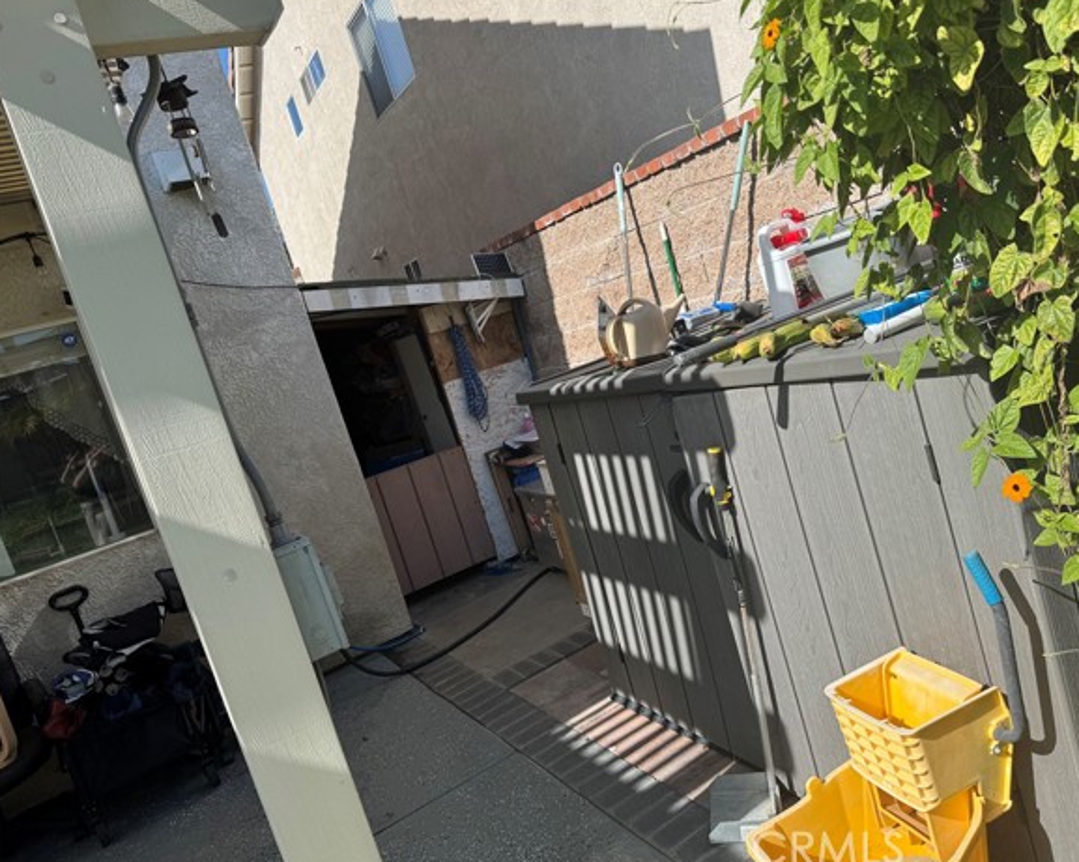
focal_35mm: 26
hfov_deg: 65.9
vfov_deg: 54.9
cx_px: 591
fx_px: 830
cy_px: 426
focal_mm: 6.76
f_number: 1.78
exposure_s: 1/3096
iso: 80
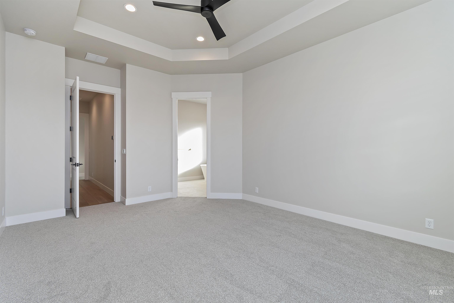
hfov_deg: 100.4
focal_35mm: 15
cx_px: 227
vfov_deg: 77.3
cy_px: 152
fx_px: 189
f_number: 6.3
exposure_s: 1/30
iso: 320
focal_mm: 10
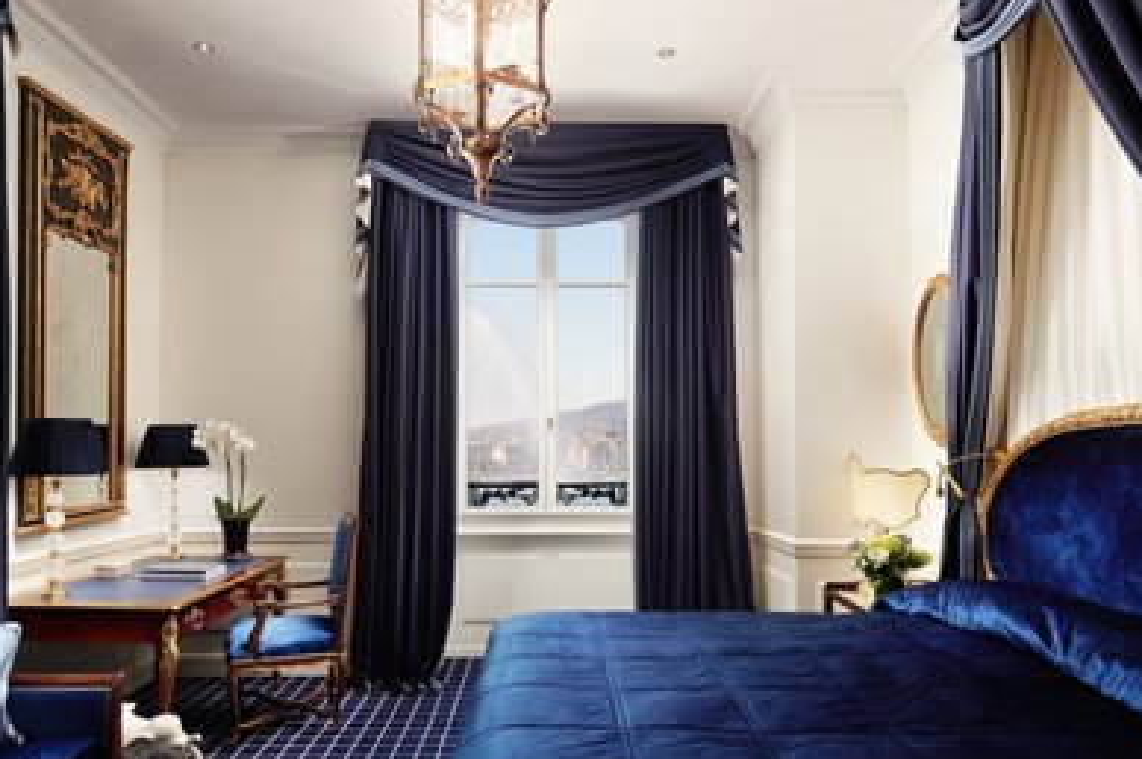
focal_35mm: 26
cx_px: 559
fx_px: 824
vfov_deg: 49.4
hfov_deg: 69.4
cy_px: 418
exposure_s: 1/250
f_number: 16
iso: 250
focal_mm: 21
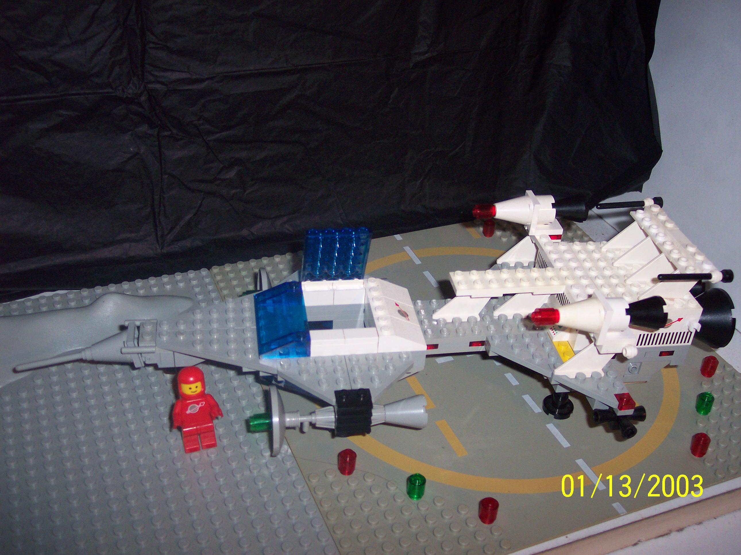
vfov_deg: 37.7
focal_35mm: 38
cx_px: 370
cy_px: 278
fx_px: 813
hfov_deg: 49.0
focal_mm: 8
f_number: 2.8
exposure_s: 1/30
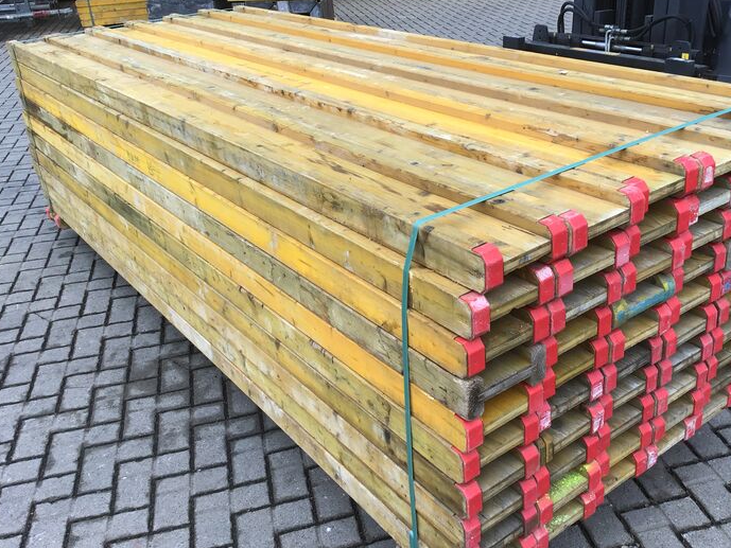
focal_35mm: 36
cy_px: 272
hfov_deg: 51.2
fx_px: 760
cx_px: 417
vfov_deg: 39.7
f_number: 2.4
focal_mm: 3.3
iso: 32
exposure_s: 1/100
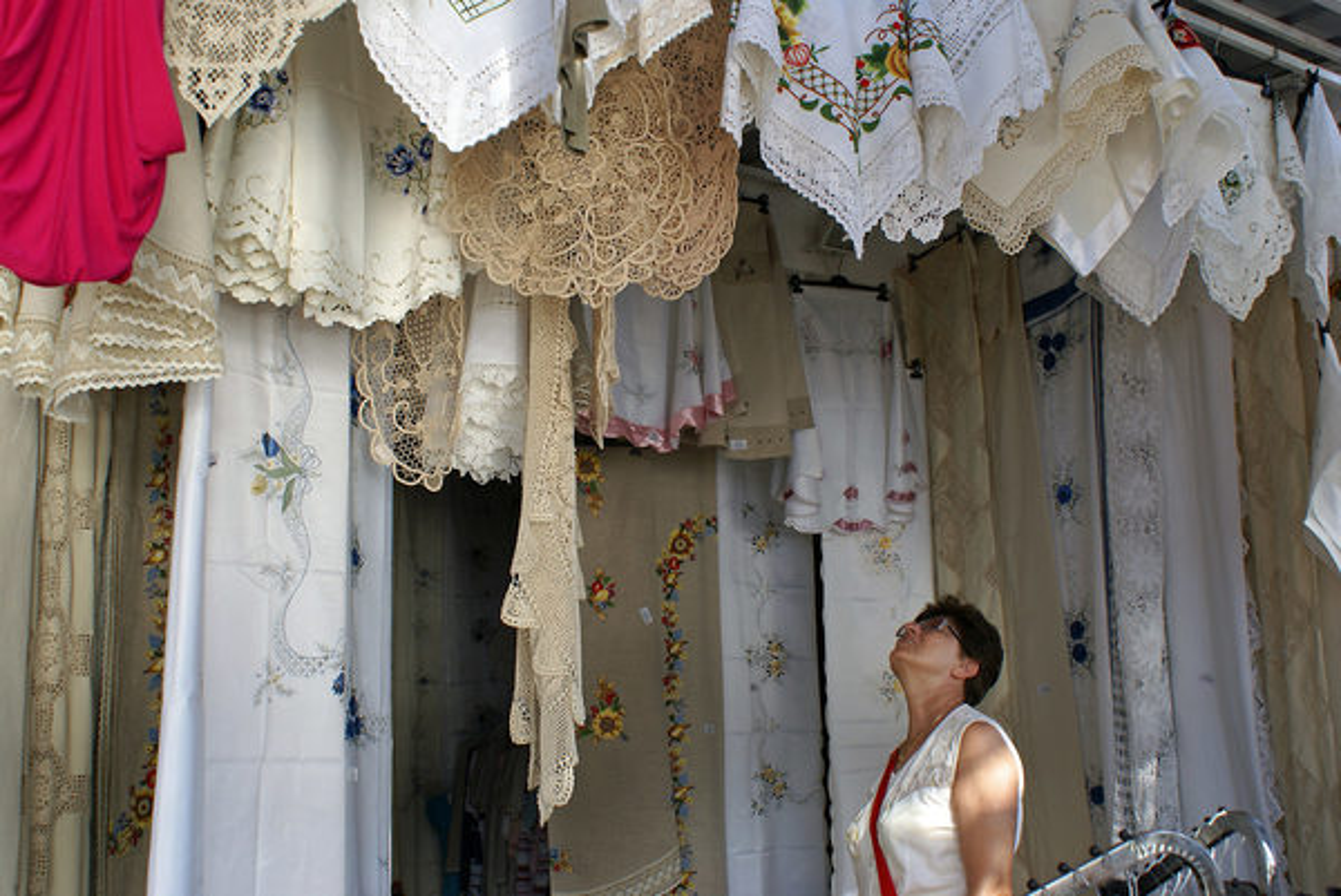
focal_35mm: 36
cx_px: 670
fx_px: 1342
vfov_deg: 36.9
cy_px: 448
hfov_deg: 53.1
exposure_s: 1/60
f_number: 5.6
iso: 100
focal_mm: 24
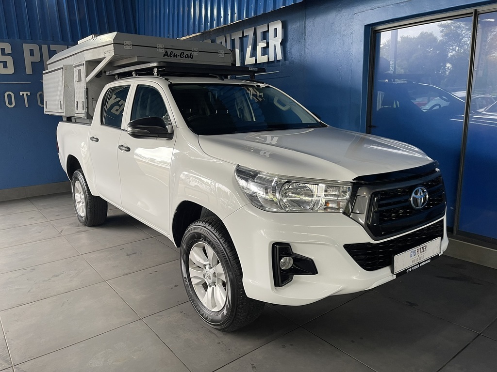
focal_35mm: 25
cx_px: 248
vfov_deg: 54.9
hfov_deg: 69.4
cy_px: 186
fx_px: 359
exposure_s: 1/50
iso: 100
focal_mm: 5.1
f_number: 1.6
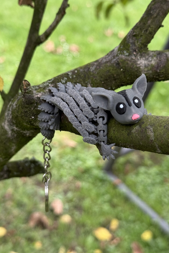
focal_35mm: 59
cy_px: 117
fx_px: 415
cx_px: 88
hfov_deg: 23.0
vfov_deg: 33.9
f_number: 1.78
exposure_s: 1/242
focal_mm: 6.76
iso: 64
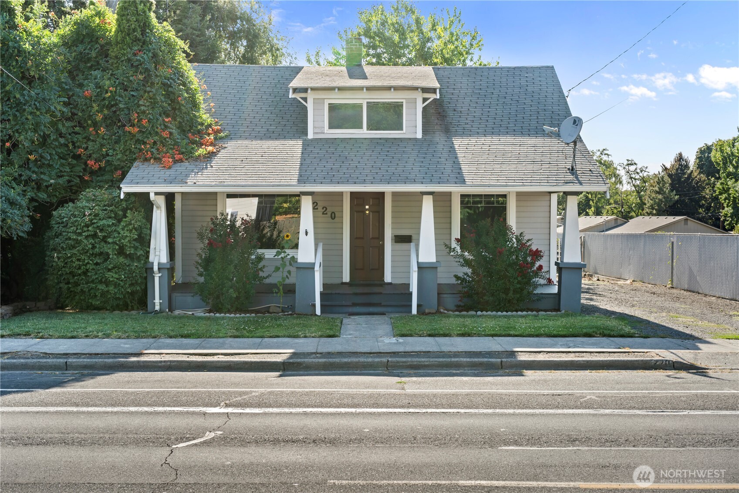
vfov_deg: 28.1
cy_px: 246
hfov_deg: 41.1
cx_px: 370
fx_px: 985
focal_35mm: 48
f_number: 10
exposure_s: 1/80
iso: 160
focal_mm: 48
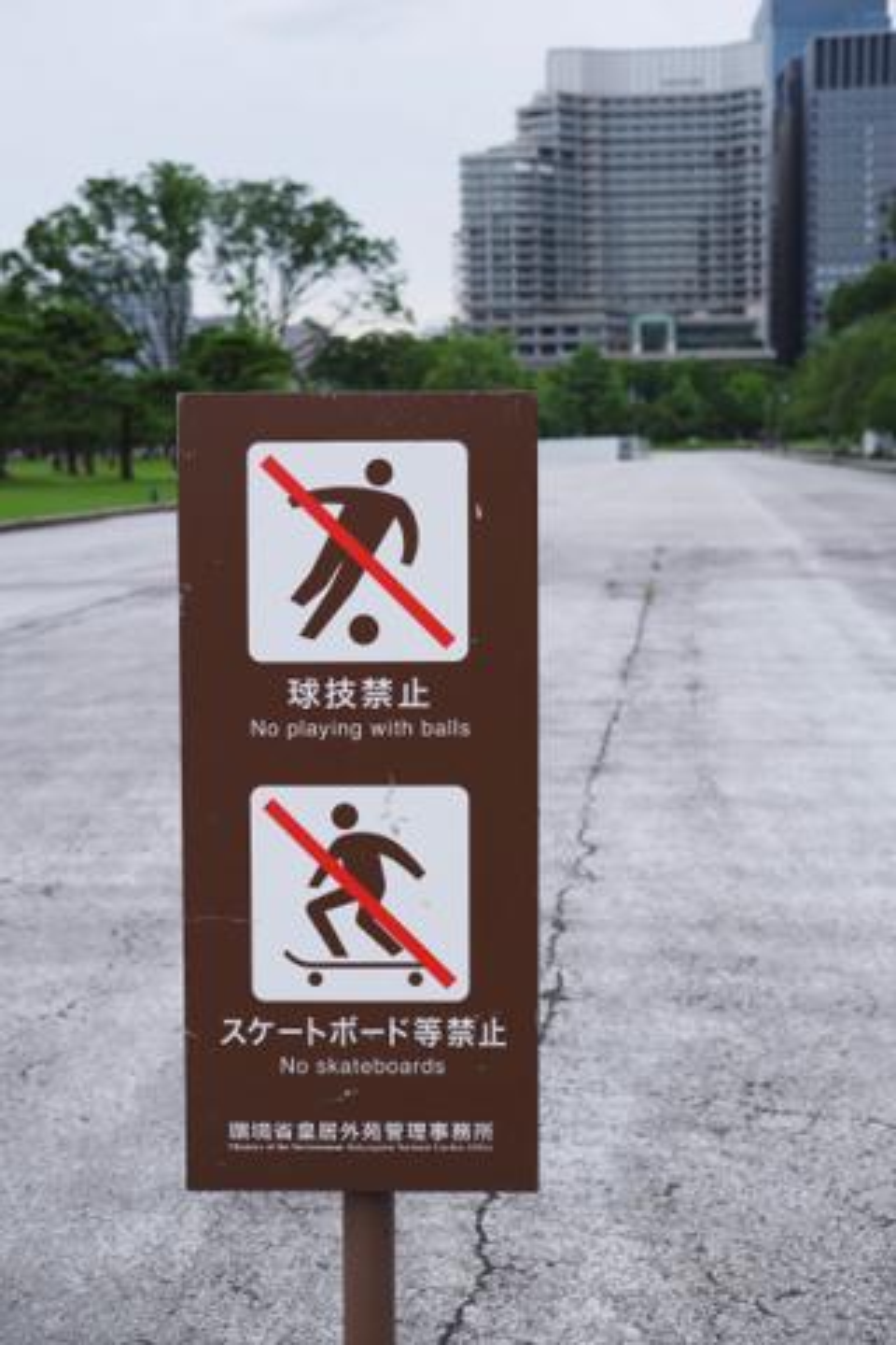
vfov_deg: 37.5
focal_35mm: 53
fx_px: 1979
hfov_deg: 25.5
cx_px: 448
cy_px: 672
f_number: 4
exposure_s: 1/320
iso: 160
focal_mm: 35
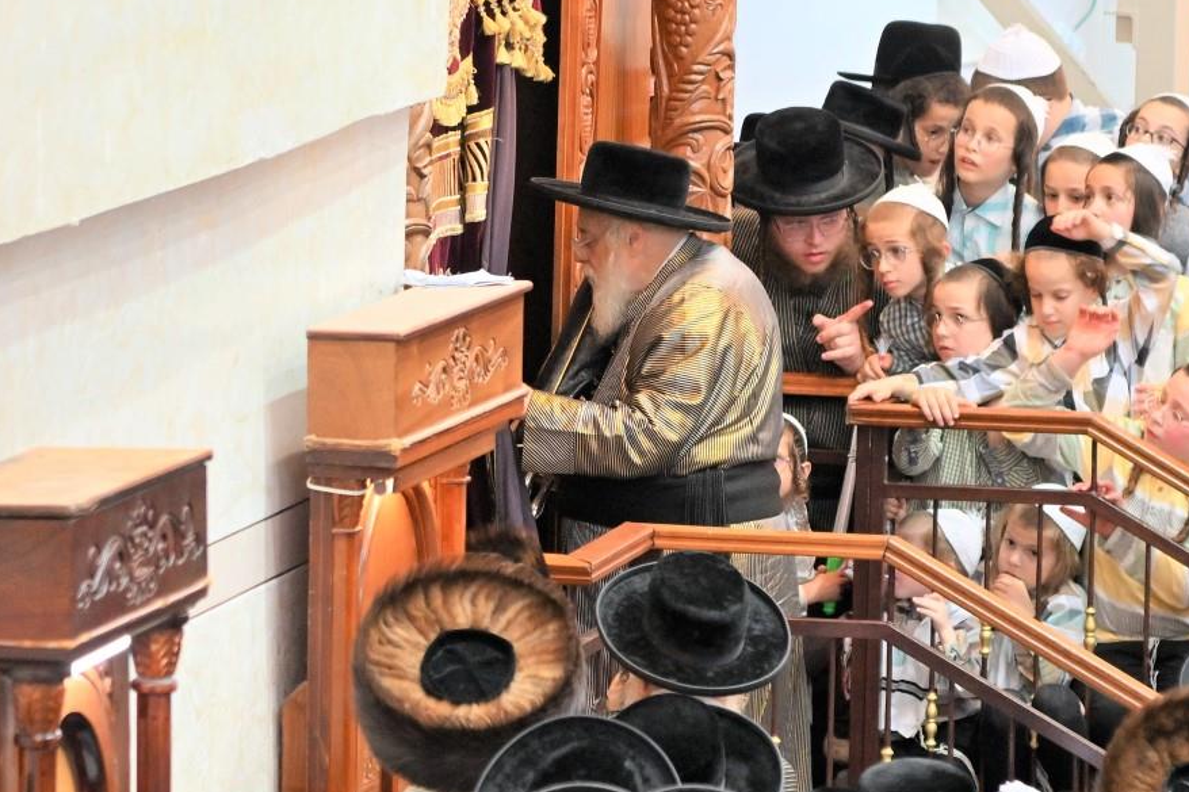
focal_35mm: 210
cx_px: 577
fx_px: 6934
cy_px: 375
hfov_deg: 9.8
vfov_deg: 6.5
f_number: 4.5
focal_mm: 120
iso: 500
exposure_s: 1/160
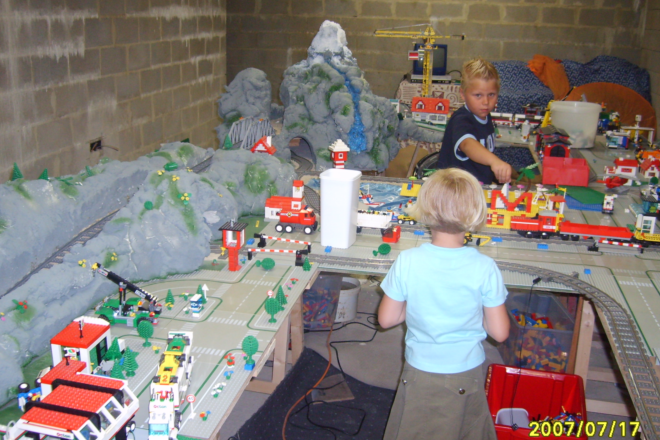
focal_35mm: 37
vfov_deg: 35.9
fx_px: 678
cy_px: 208
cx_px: 327
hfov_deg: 51.9
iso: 133
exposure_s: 1/45
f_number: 2.8
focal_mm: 5.8
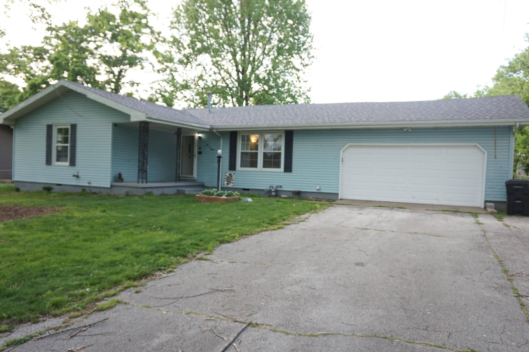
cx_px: 264
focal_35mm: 27
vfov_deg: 47.9
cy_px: 176
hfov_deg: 67.4
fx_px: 397
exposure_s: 1/160
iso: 500
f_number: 4
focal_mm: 18
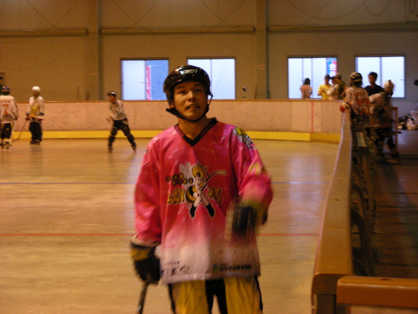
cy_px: 157
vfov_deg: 13.1
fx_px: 1365
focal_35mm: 113
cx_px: 209
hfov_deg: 17.4
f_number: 3.5
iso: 200
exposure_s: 1/26.6
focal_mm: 18.9
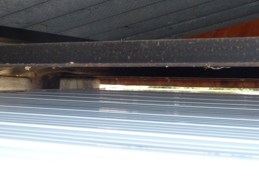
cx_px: 68
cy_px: 31
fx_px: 681
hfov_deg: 21.4
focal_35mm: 91
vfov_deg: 16.1
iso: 250
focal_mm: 8.5
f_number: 3.8
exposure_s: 1/30
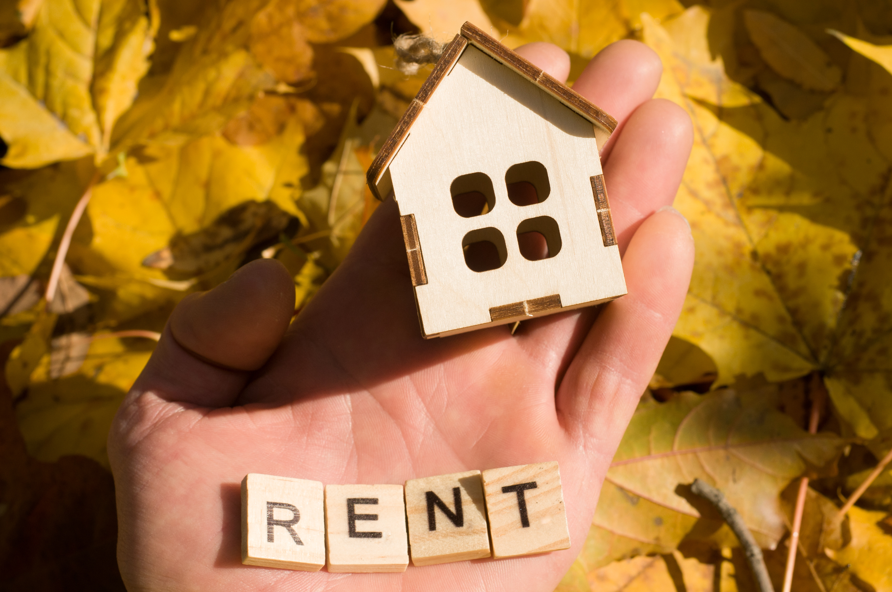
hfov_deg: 27.0
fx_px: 1856
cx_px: 446
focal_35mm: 75
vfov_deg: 18.1
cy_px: 296
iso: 100
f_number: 8
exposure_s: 1/400
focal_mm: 50
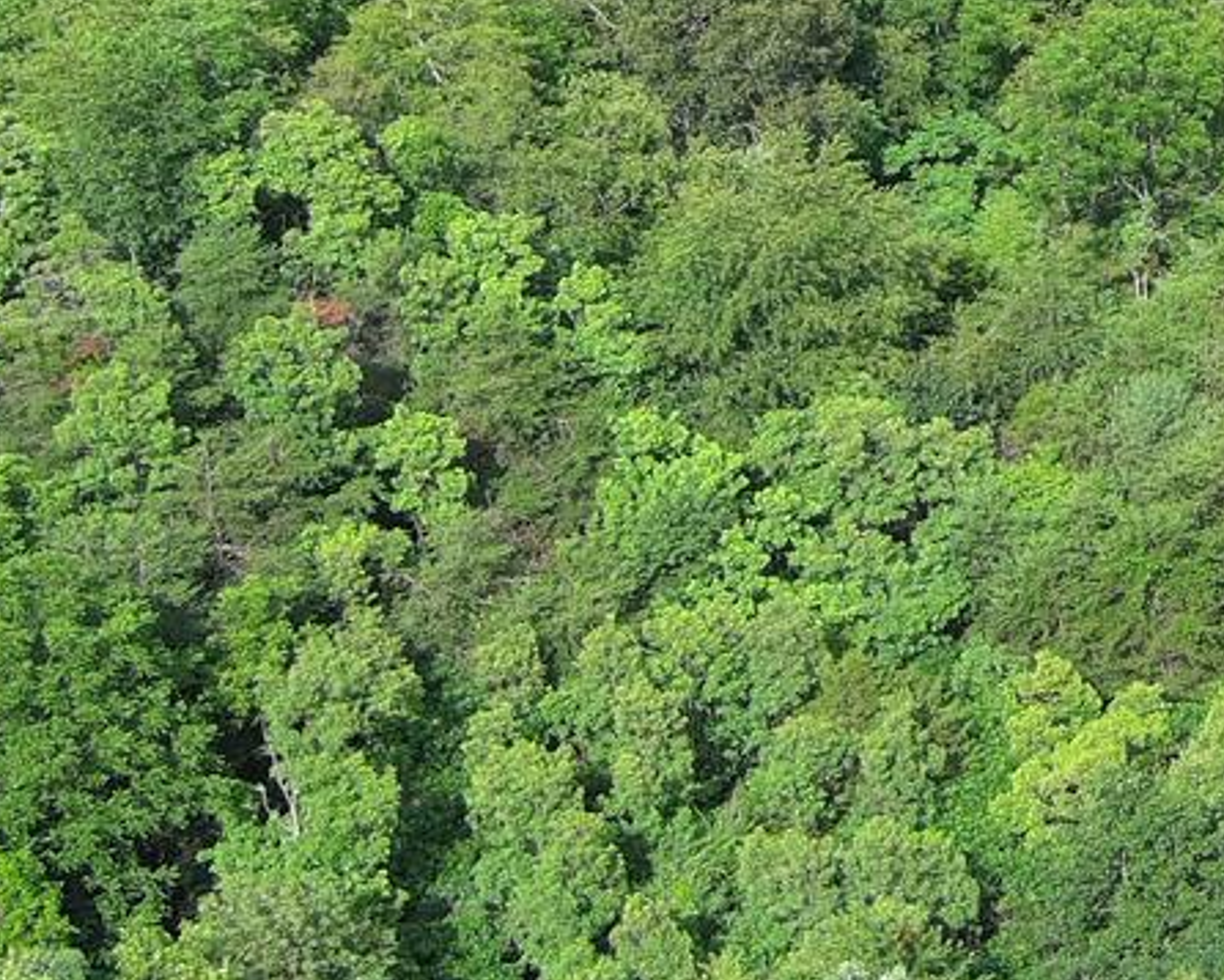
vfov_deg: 11.8
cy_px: -482
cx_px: 2025
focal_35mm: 125
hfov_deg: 14.1
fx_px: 4529
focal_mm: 10.57
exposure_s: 1/624
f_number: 2.8
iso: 100
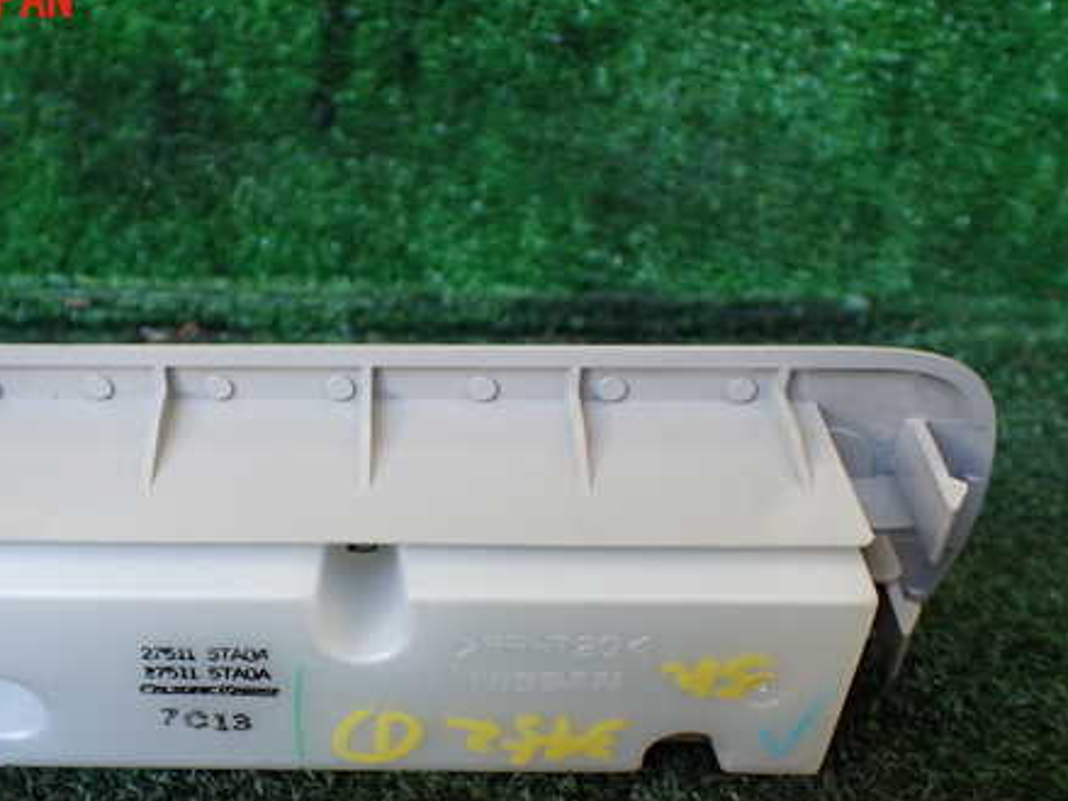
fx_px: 1265
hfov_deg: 45.1
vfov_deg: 34.9
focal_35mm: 41
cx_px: 360
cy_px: 519
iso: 400
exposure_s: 1/125
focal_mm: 5.4
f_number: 2.3
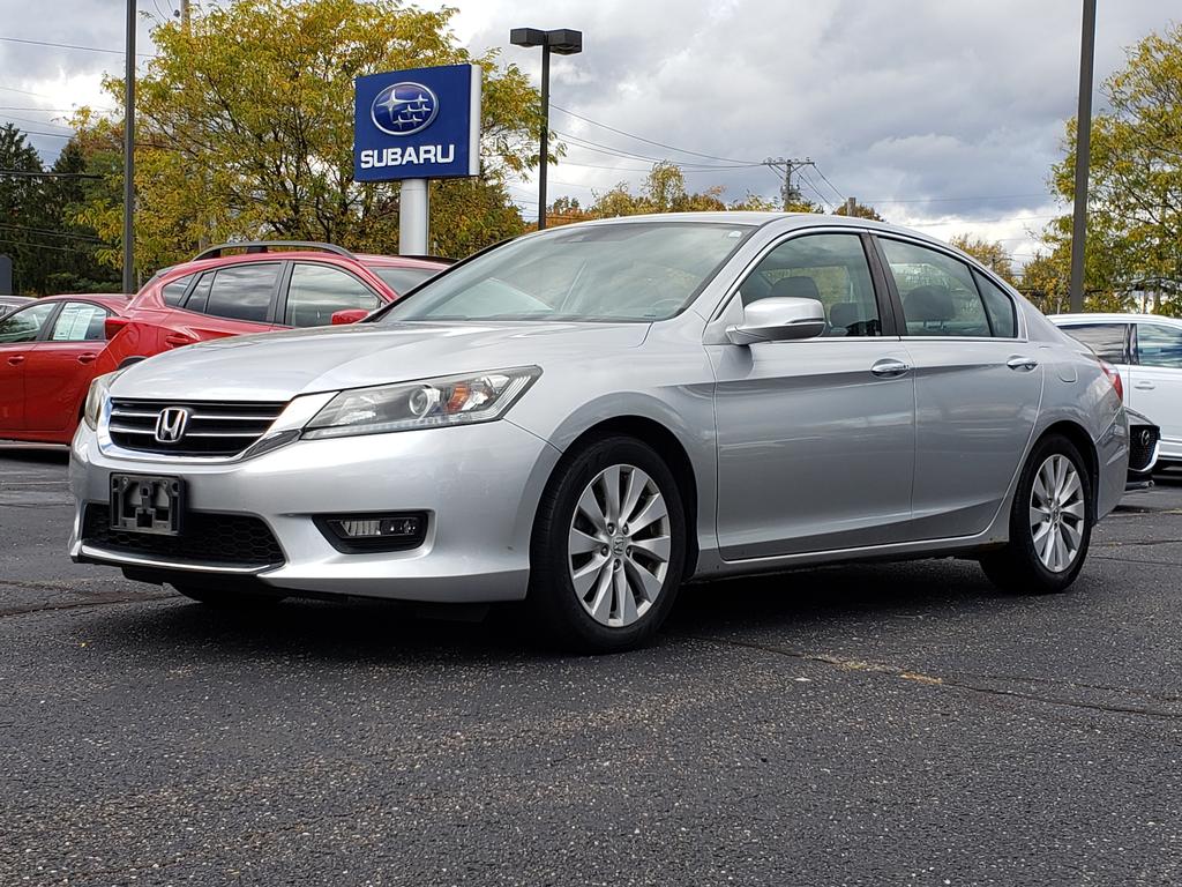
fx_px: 888
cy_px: 444
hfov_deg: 67.3
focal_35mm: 26
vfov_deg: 53.1
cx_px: 591
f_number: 2.4
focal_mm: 4.3
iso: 50
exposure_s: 1/563
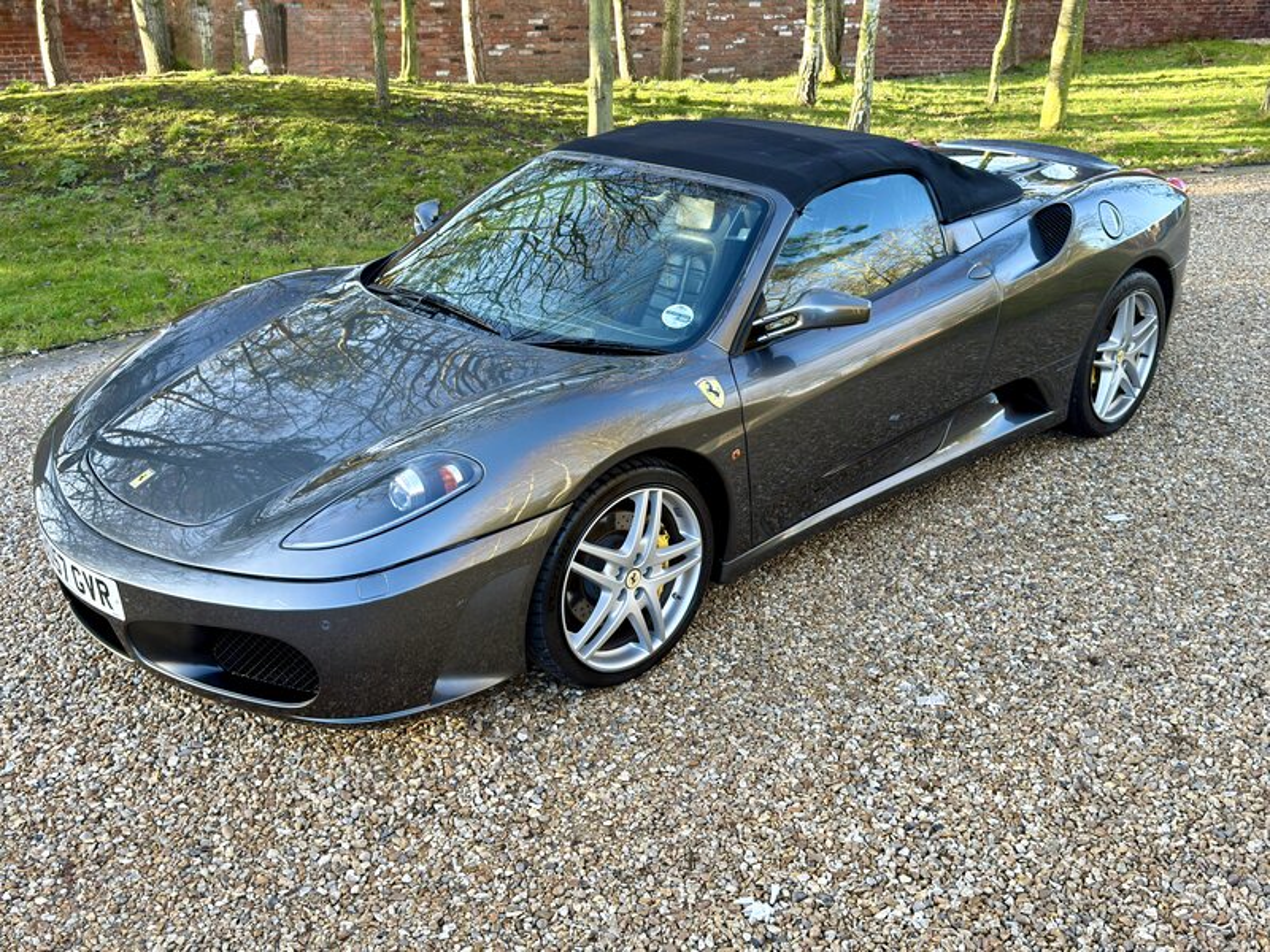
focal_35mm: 35
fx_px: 1284
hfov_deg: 52.6
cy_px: 476
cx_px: 635
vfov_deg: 40.7
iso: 50
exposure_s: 1/157
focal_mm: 6.76
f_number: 1.78
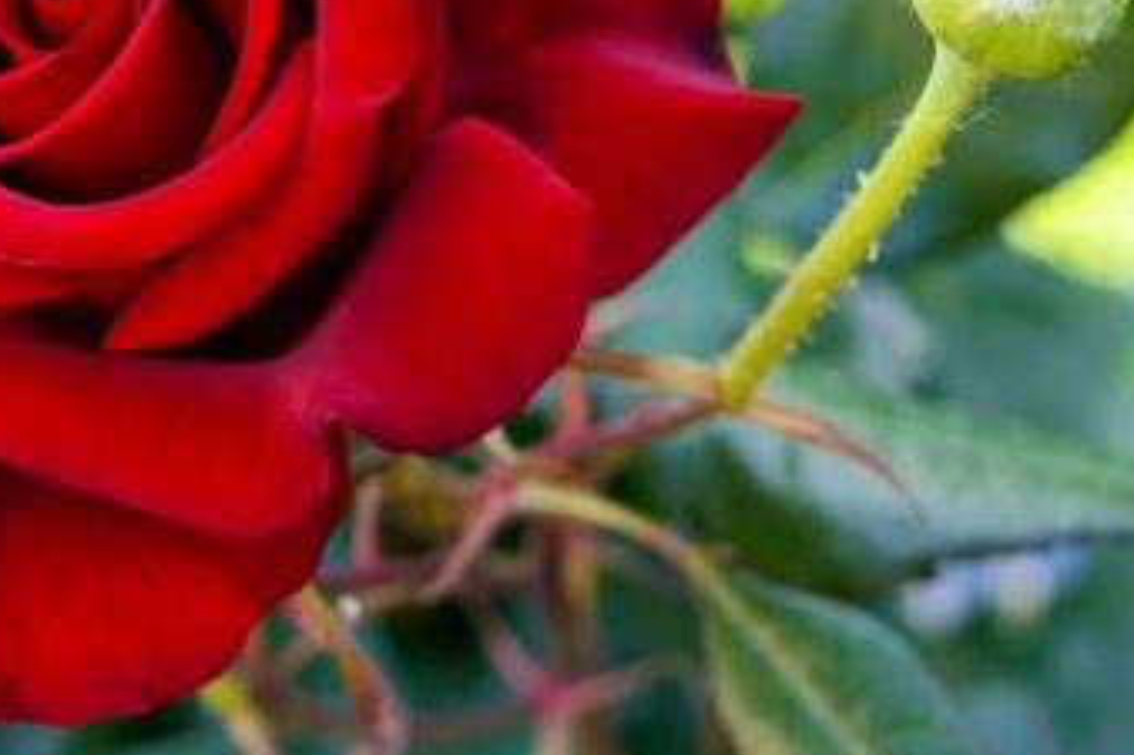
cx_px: 195
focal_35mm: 108
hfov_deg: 18.7
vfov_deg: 12.6
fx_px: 3400
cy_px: 151
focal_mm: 38
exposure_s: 1/100
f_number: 5.6
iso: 100
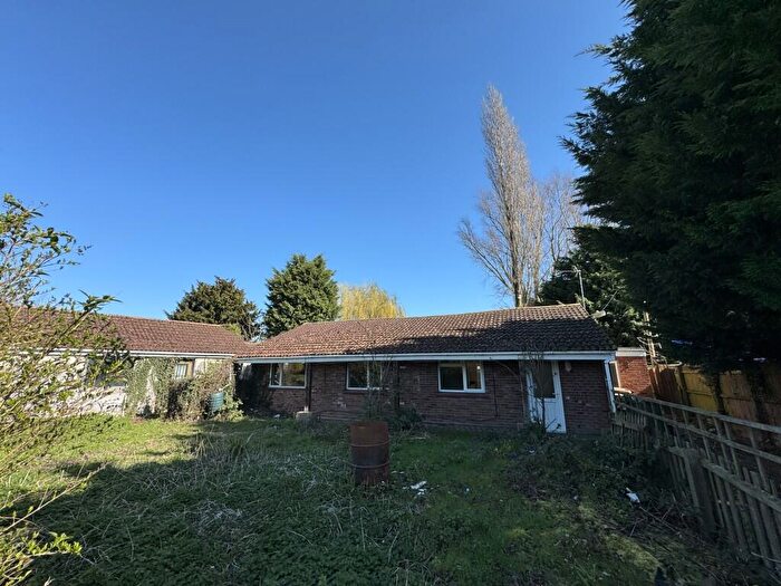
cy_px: 293
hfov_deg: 102.1
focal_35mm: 14
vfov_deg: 85.7
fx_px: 316
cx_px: 390
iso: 50
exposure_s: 1/1094
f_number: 2.2
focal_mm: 2.22
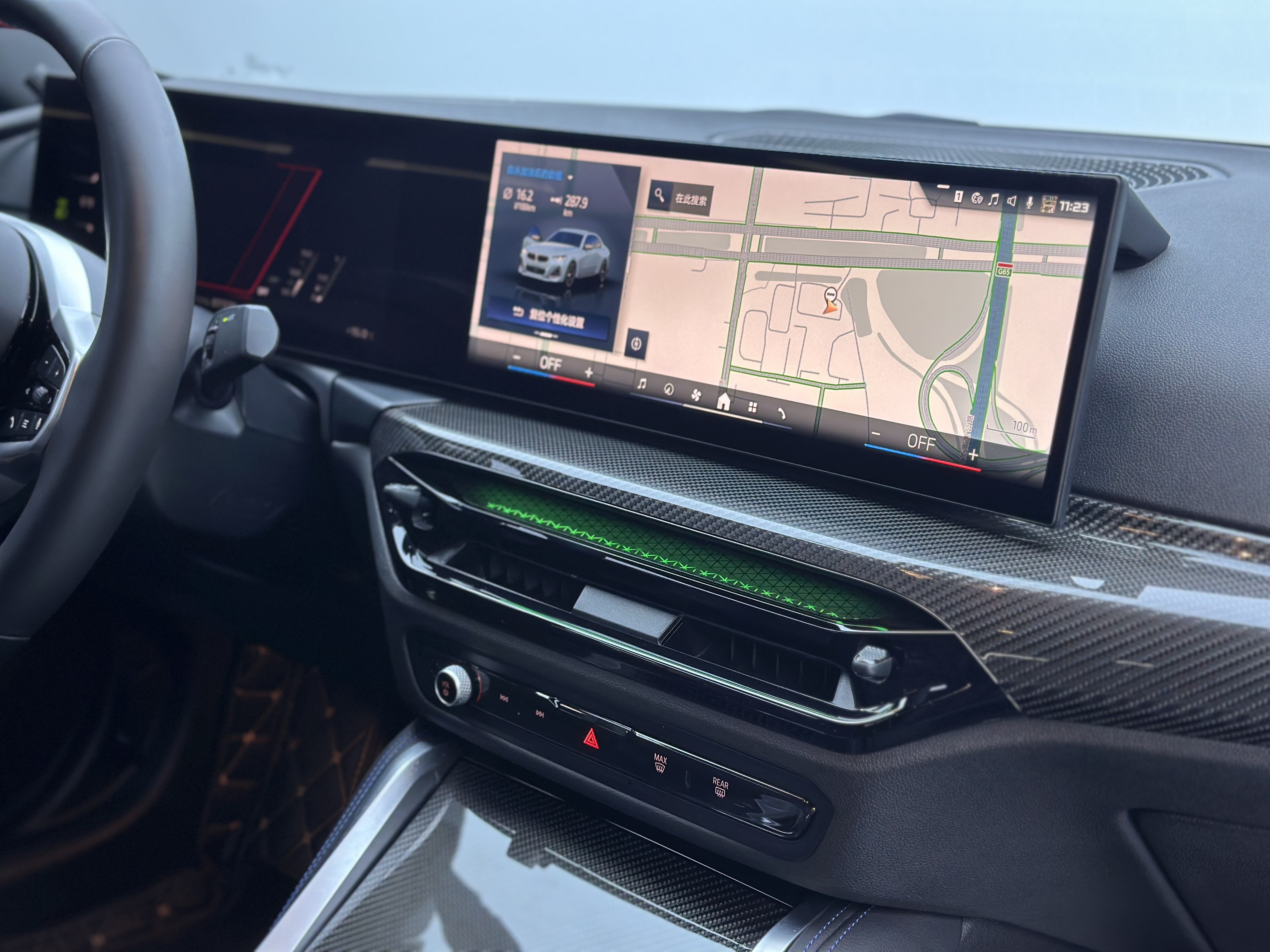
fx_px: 1761
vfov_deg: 30.3
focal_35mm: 48
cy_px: 476
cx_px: 635
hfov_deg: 39.7
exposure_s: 1/49
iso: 100
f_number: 1.78
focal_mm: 6.86
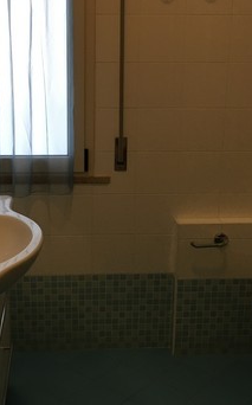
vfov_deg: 37.6
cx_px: 93
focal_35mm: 54
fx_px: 595
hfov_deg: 23.9
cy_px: 201
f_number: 2.2
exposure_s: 1/33
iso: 50
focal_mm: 4.15
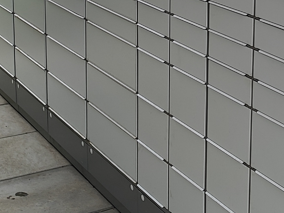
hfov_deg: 22.4
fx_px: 681
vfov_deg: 17.2
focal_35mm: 83
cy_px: -25
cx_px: 303
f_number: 1.89
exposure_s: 1/100
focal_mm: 5.89
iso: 69
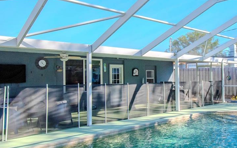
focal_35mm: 34
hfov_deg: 55.9
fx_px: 220
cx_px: 150
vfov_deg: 37.3
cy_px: 73
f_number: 7.1
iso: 500
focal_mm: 10
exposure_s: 1/640
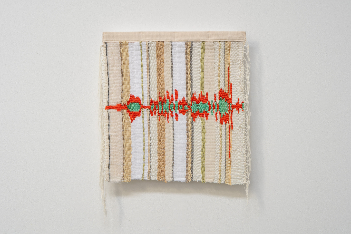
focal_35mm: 50
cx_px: 176
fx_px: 487
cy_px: 117
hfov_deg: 39.6
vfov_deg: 27.0
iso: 200
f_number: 14
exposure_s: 1/4
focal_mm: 50
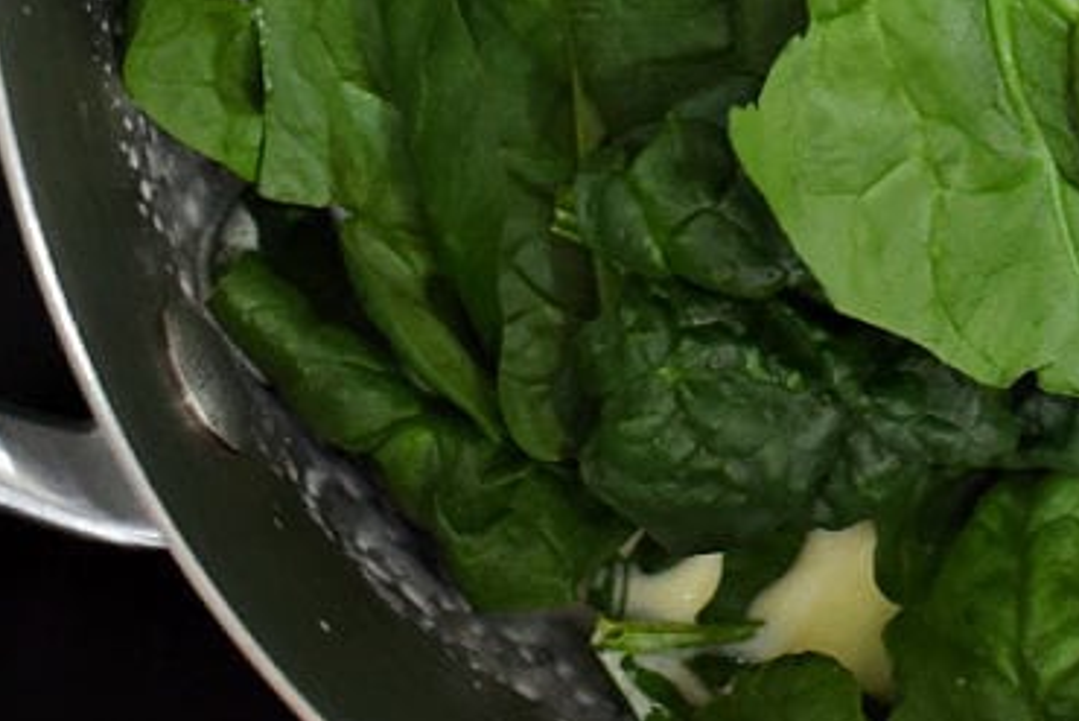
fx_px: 4857
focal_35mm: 162
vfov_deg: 8.4
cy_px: -144
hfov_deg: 12.5
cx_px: 1161
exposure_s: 1/60
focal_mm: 50
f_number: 7.1
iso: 1600
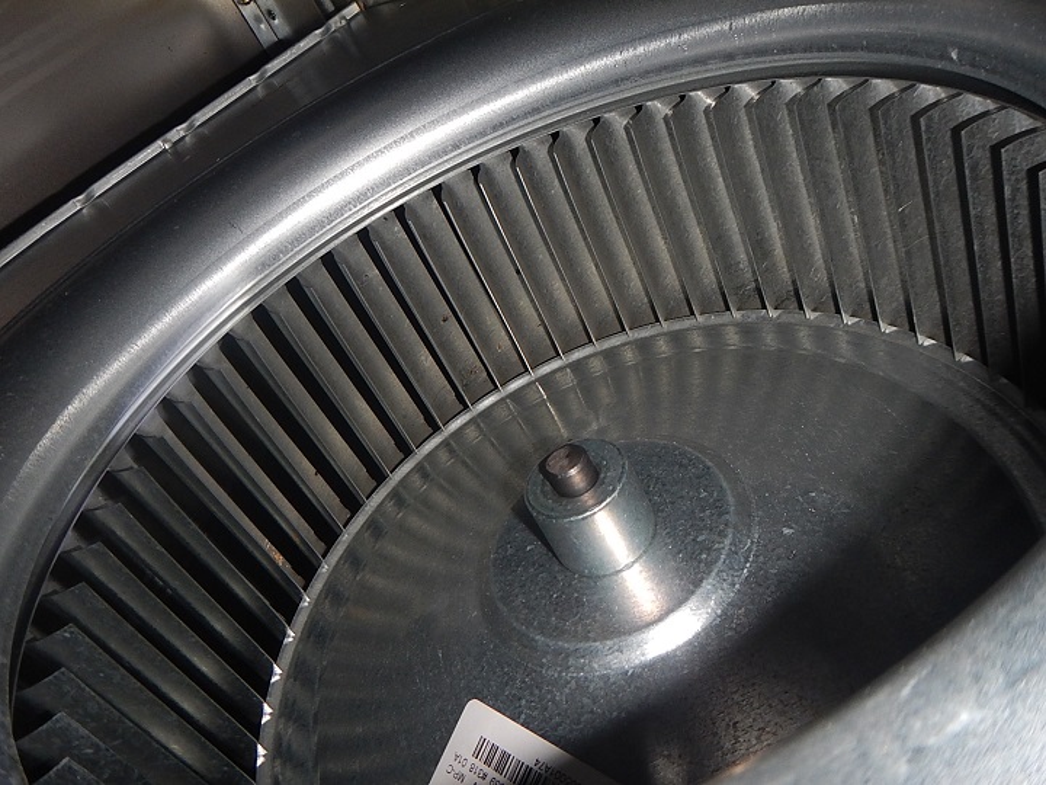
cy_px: 392
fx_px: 846
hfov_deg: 63.4
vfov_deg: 49.7
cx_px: 523
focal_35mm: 28
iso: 200
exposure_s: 1/30
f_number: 3.9
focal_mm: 5
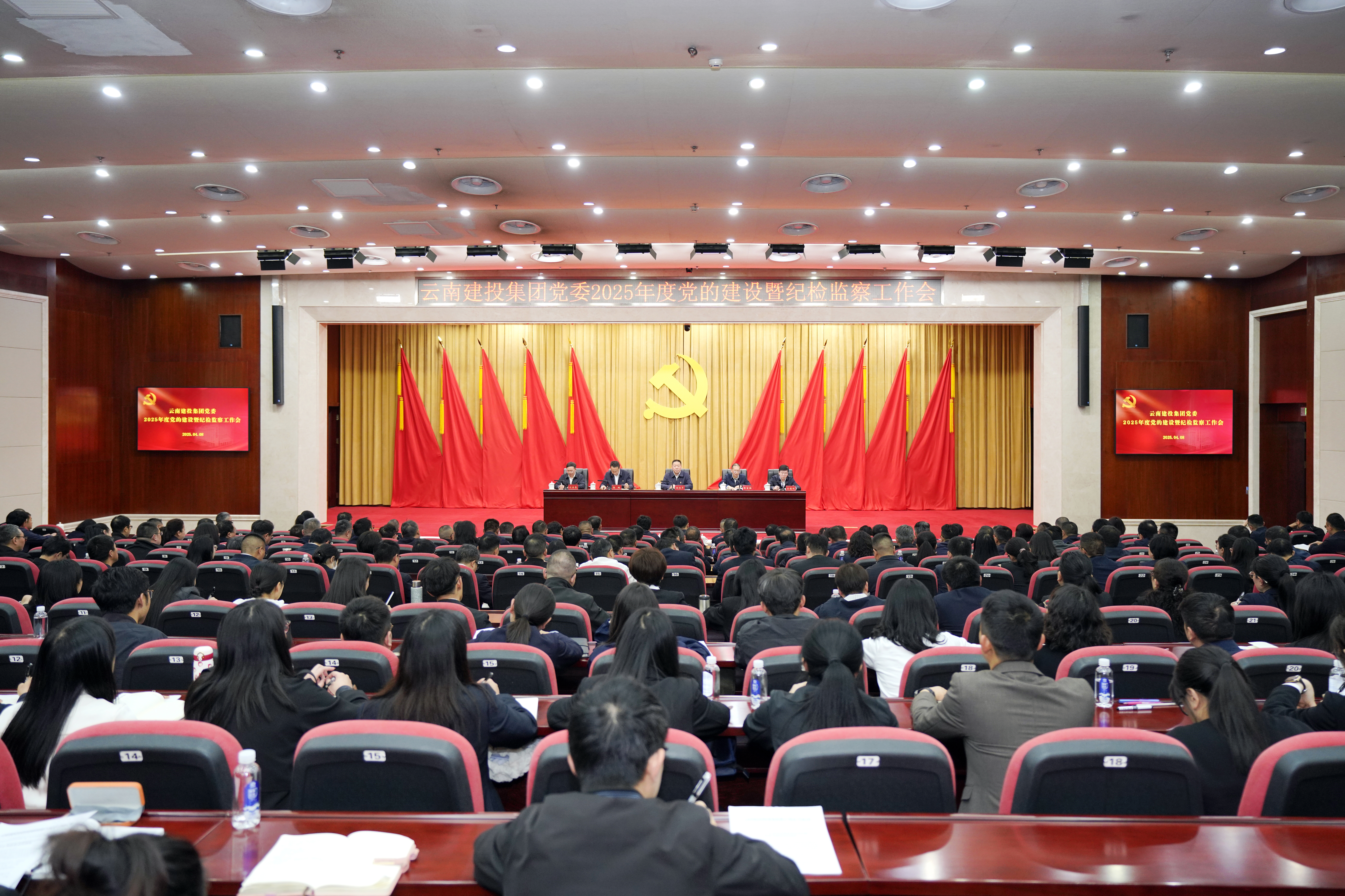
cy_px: 448
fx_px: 971
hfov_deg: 69.4
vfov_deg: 49.6
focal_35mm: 26
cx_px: 672
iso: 800
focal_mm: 26
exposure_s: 1/160
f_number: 2.8
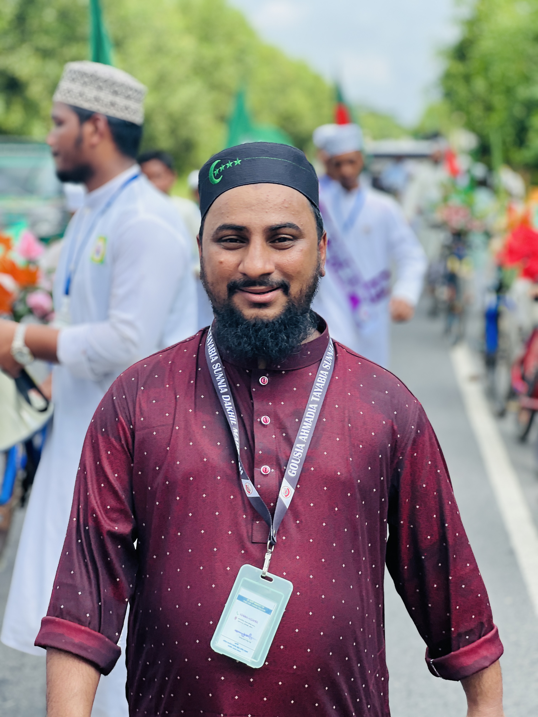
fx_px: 1596
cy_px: 358
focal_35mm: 77
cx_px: 269
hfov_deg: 19.1
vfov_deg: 25.3
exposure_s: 1/186
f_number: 2.8
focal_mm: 9
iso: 25
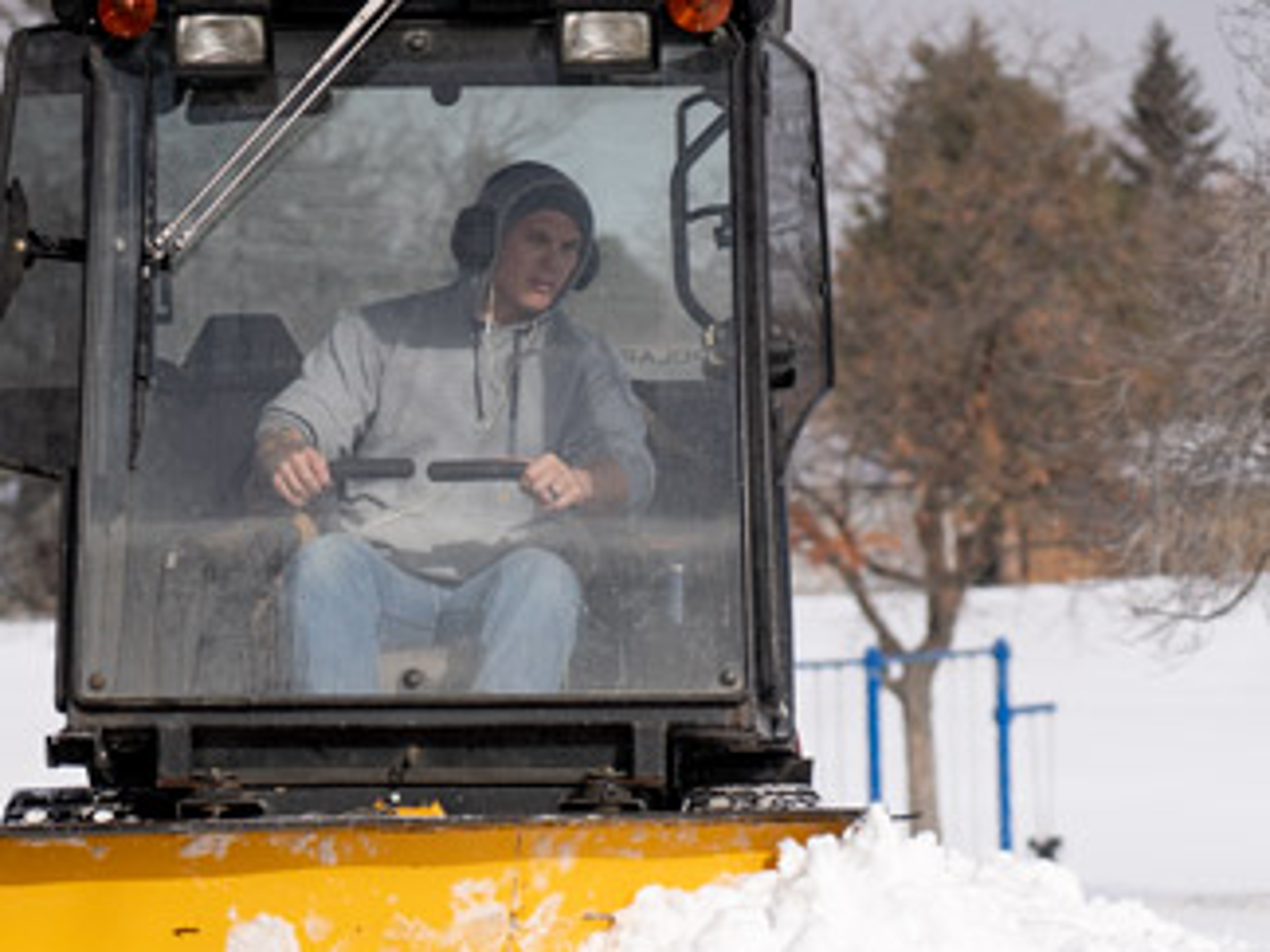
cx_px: 165
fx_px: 6861
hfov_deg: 10.5
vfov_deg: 7.9
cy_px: 501
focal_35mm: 187
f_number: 4
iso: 250
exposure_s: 1/5000
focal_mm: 105
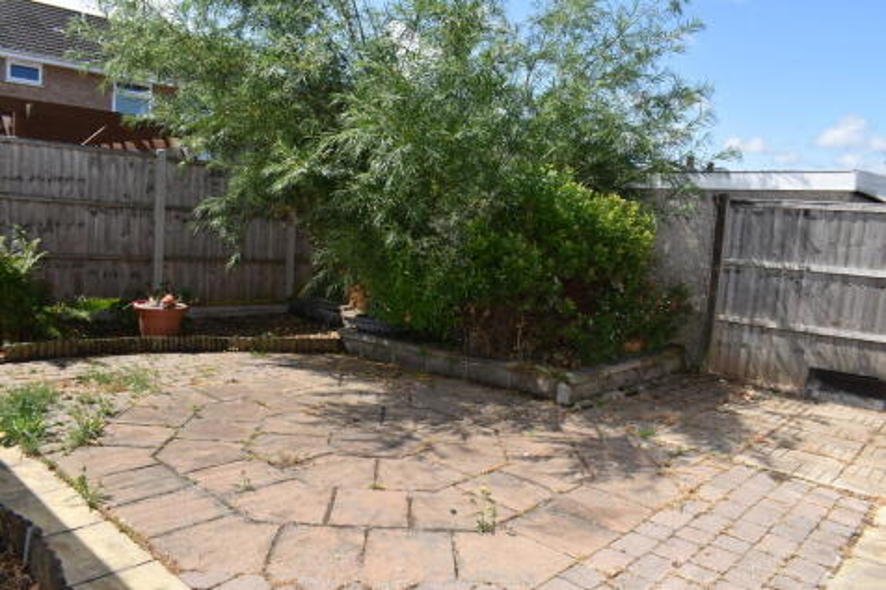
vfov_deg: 47.9
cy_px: 295
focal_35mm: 27
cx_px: 443
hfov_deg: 67.4
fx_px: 664
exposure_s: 1/200
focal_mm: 18
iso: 100
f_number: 8
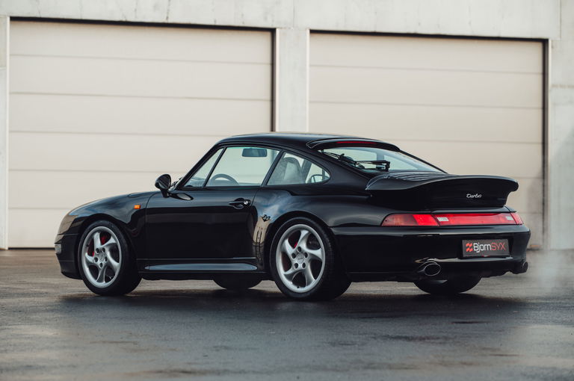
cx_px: 287
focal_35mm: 122
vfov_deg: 11.2
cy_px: 190
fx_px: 1943
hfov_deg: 16.8
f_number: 5.6
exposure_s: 1/200
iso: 400
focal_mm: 122
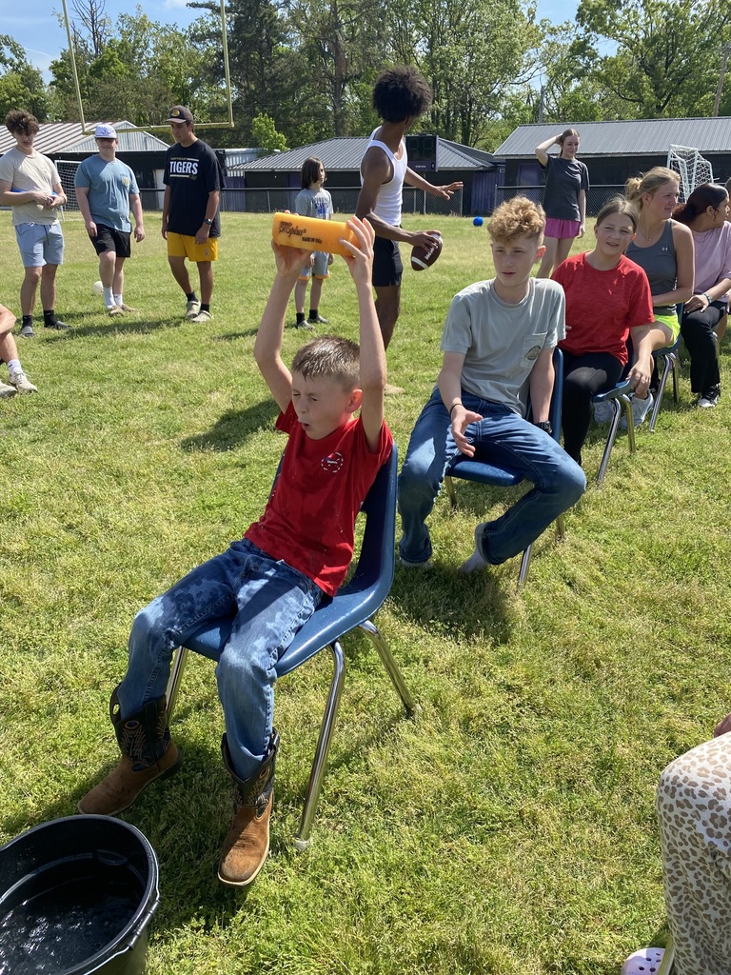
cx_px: 366
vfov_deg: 67.3
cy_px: 488
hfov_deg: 53.1
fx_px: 732
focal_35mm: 26
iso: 32
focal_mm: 4.25
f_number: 1.8
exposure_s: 1/1447
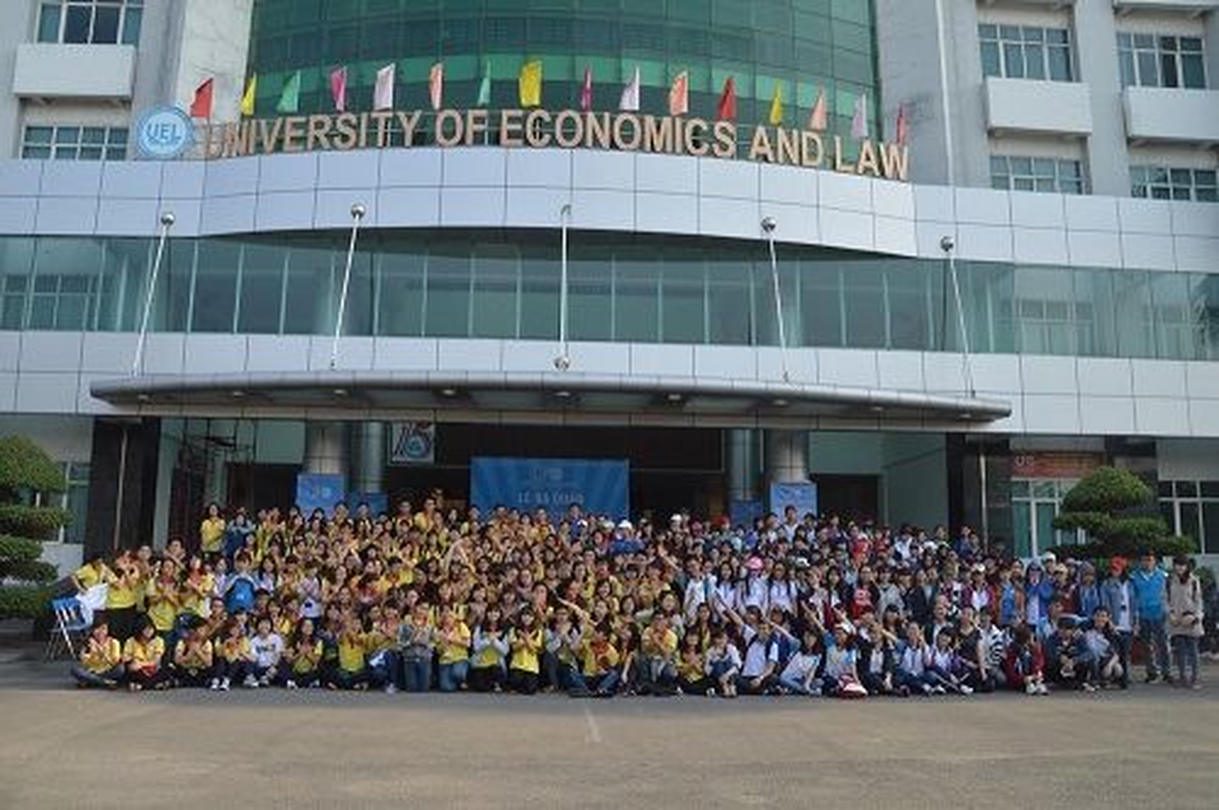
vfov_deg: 47.8
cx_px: 610
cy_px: 405
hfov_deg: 67.4
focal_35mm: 27
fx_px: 913
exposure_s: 1/250
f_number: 13
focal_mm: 18
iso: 400
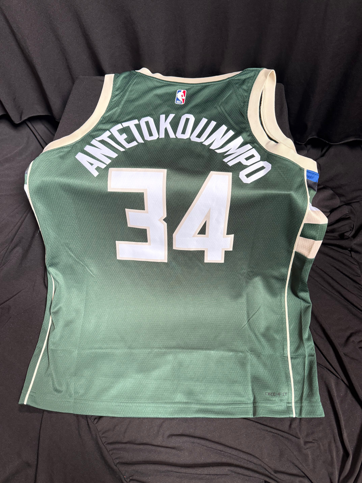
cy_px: 242
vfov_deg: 71.6
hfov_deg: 56.8
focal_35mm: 24
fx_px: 335
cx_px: 181
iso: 250
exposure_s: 1/60
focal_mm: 6.76
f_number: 1.78
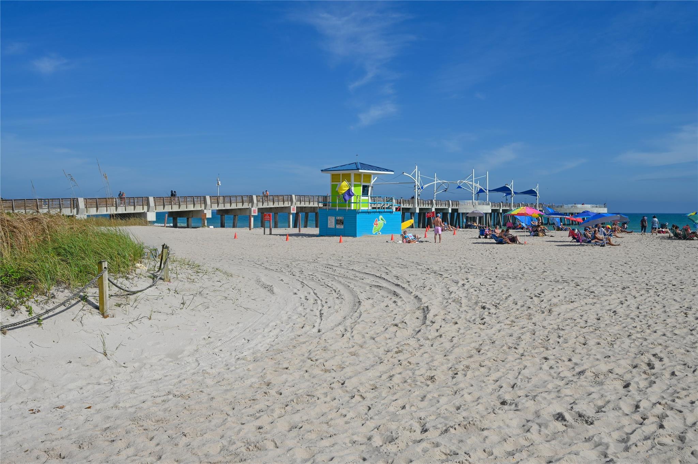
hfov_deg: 62.0
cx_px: 349
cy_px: 232
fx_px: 581
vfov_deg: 43.5
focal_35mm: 30
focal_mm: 30
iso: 100
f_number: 9
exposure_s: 1/640
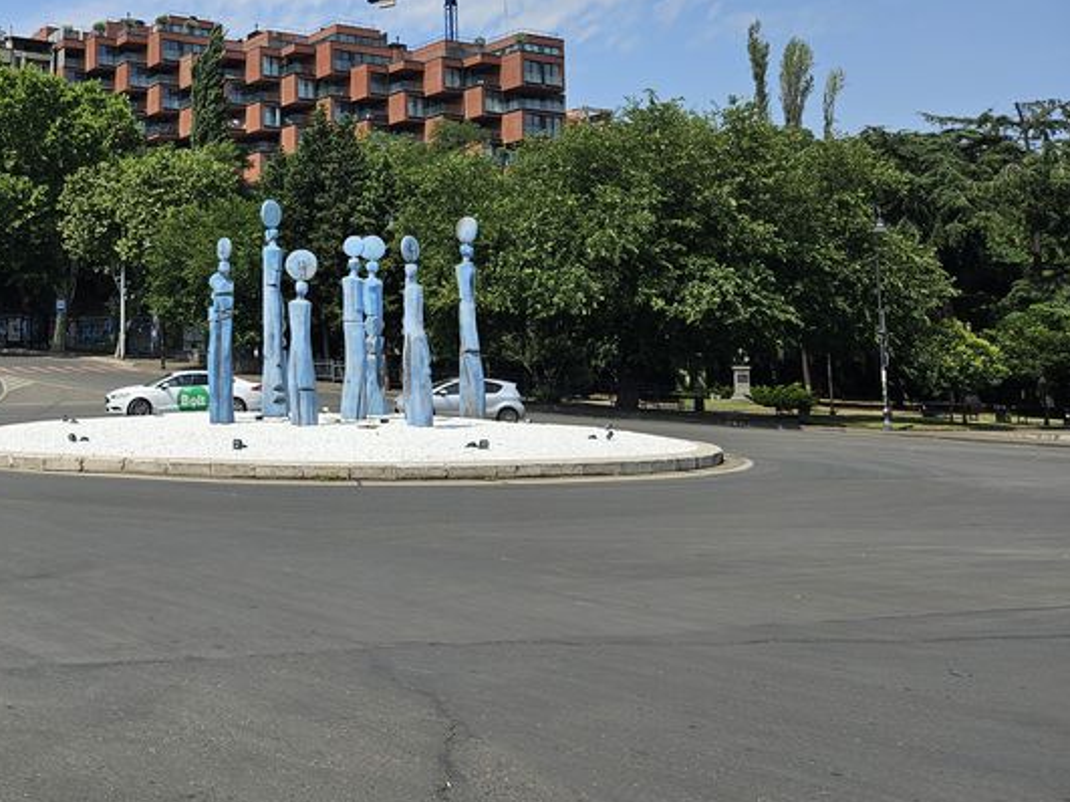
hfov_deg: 44.8
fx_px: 1205
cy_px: 241
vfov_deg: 36.3
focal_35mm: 39
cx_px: 173
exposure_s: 1/2216
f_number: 1.8
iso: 25
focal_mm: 5.4
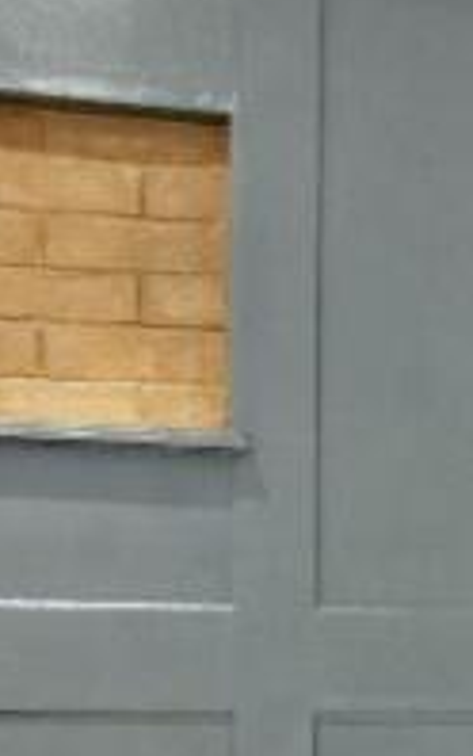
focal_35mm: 79
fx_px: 1627
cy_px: 695
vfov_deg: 25.3
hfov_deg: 13.1
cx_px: 1087
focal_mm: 10
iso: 250
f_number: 8
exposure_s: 1.3
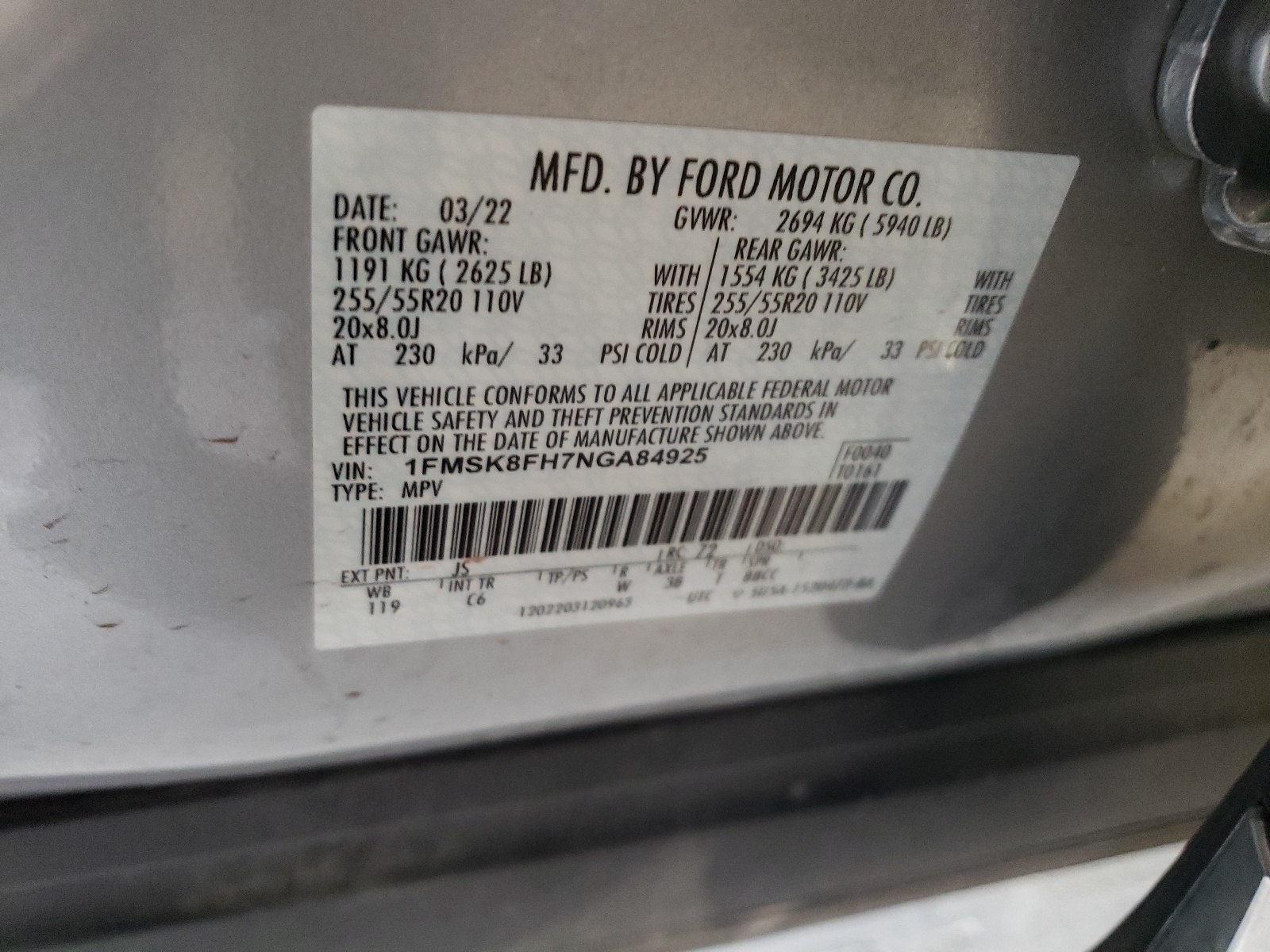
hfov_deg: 67.3
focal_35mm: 26
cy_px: 476
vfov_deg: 53.1
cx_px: 635
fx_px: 954
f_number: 1.5
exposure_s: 1/30
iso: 392
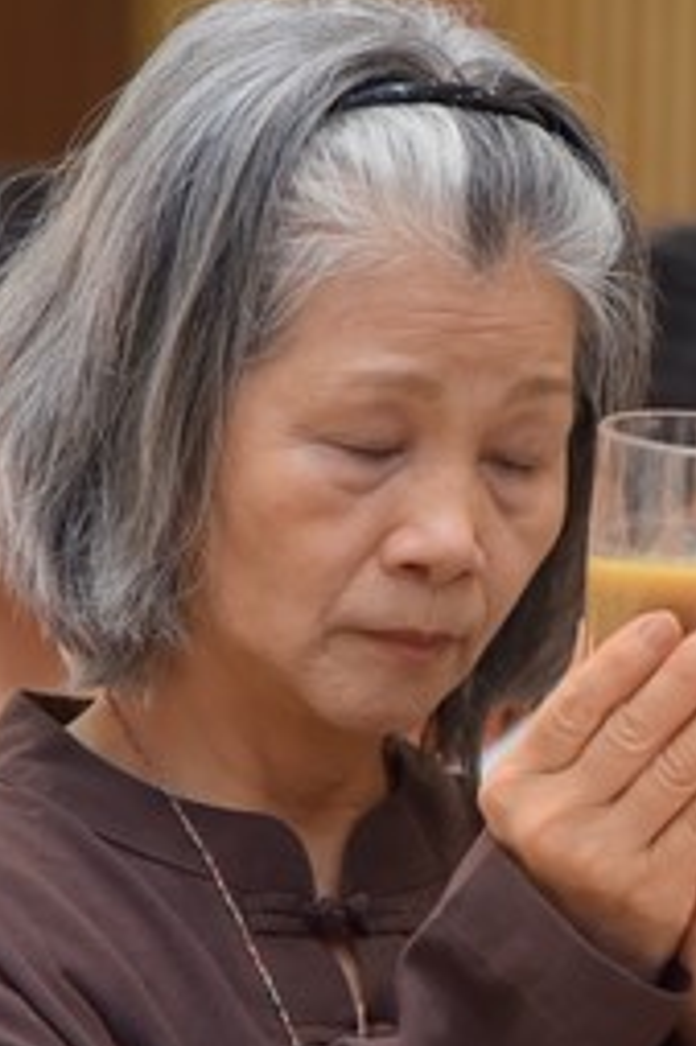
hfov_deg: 4.5
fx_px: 8914
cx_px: 575
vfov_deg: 6.7
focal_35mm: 307
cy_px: 840
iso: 1250
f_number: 4.5
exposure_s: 1/125
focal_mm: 120
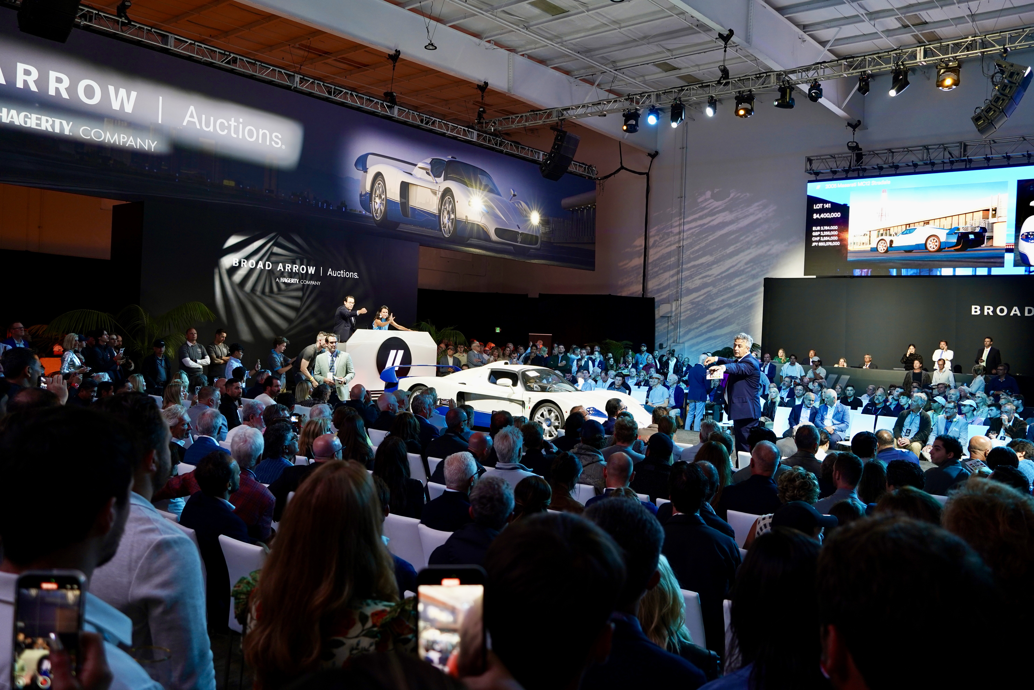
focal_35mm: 30
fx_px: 862
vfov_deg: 43.6
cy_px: 345
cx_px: 517
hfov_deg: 61.9
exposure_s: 1/30
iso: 500
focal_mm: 30
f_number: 4.5
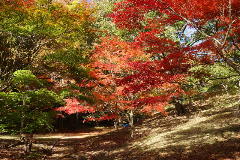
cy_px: 80
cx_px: 120
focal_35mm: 34
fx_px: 227
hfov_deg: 55.8
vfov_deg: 38.9
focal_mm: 12.78
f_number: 5
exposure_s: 1/50
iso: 125
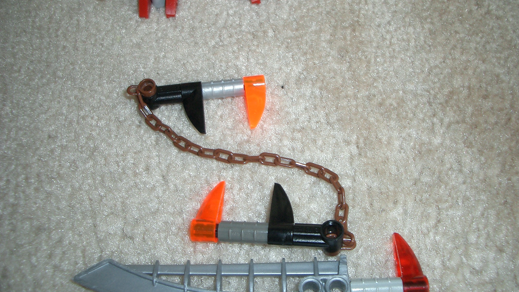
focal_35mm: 39
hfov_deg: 51.6
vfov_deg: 30.4
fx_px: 537
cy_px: 146
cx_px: 262
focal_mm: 5.8
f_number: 2.6
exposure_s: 1/40
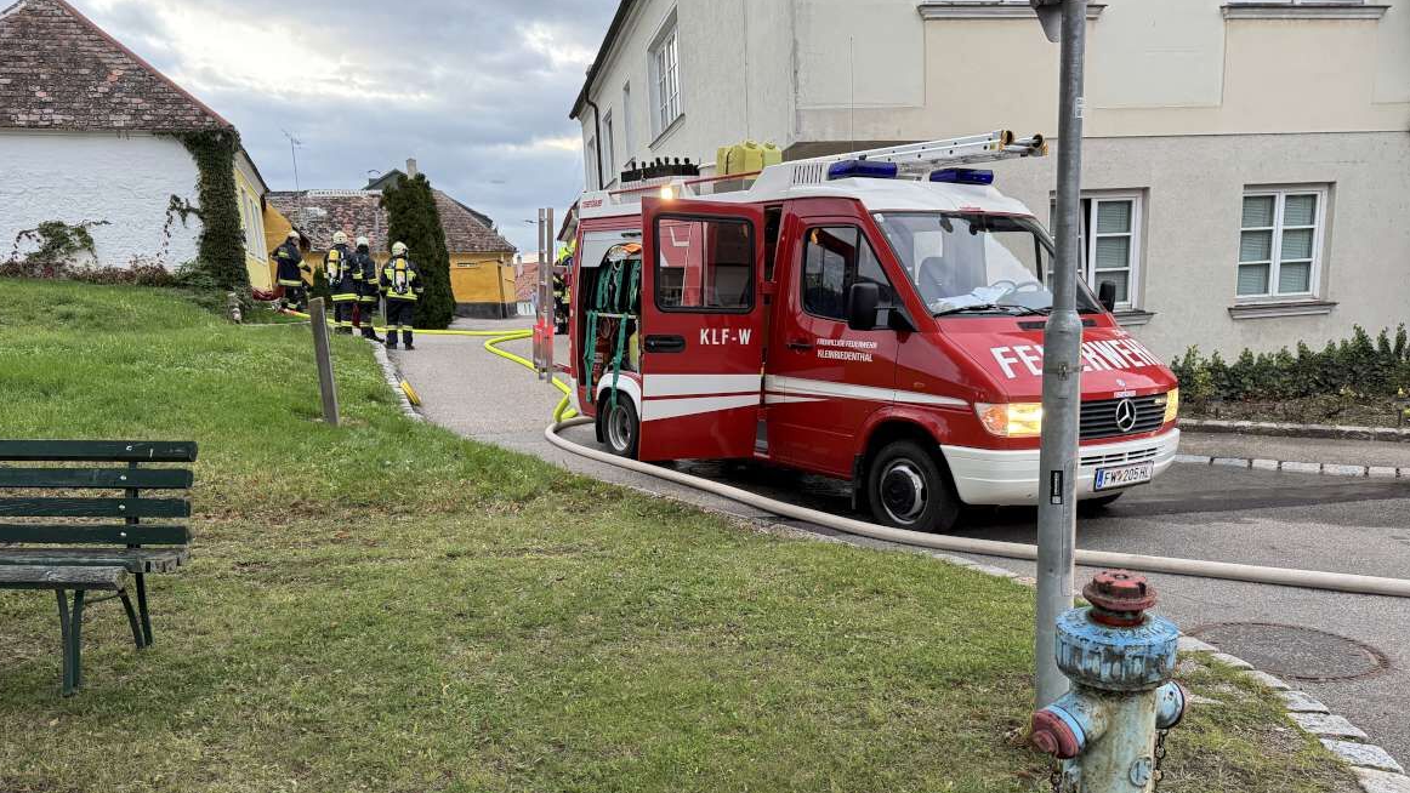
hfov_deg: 69.8
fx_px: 1010
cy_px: 521
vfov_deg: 42.4
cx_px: 689
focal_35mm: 27
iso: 400
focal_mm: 6.76
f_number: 1.78
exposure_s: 1/60
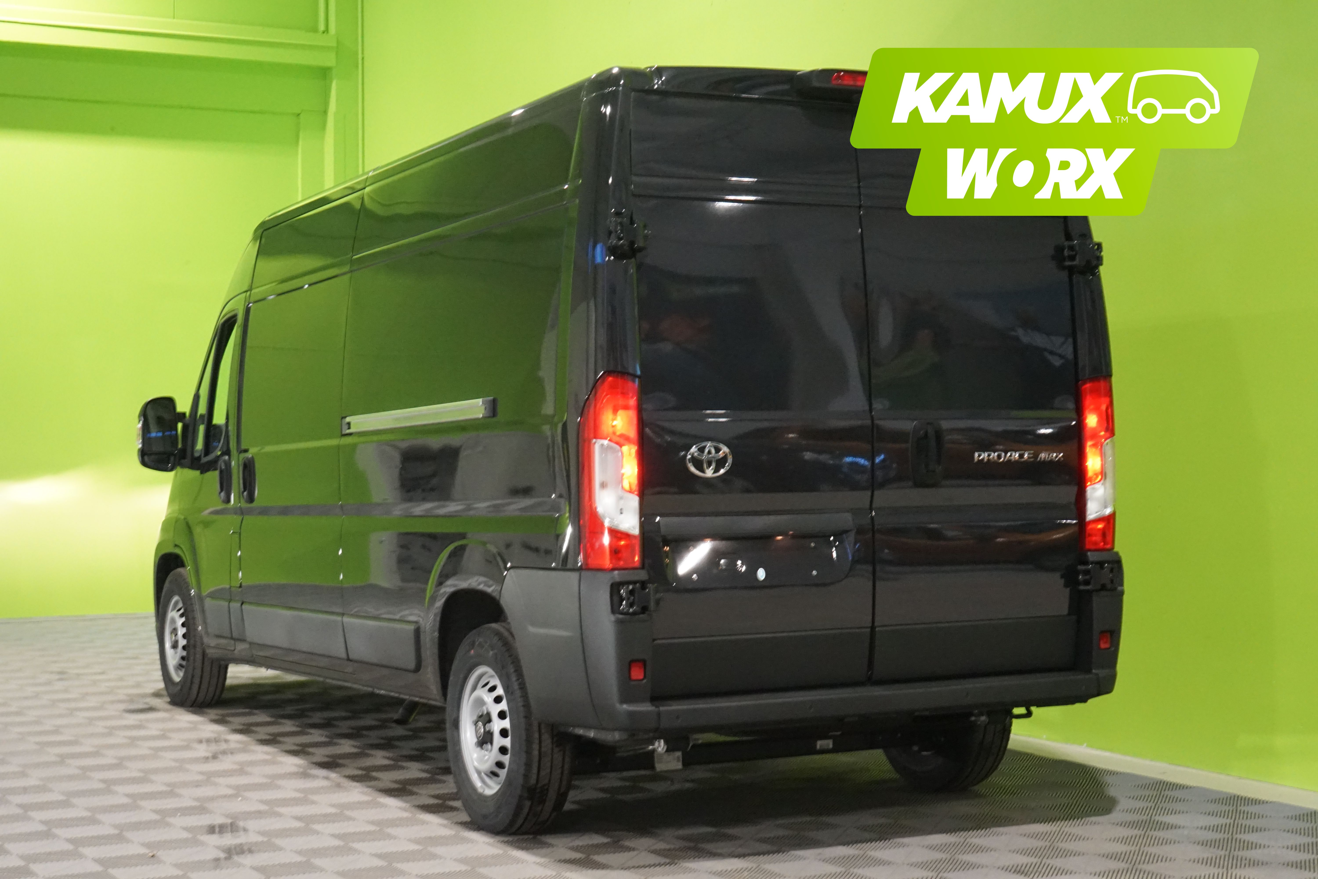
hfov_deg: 36.2
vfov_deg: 24.6
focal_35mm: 55
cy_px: 440
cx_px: 659
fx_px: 2013
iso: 6400
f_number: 20
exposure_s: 1/15
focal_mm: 55
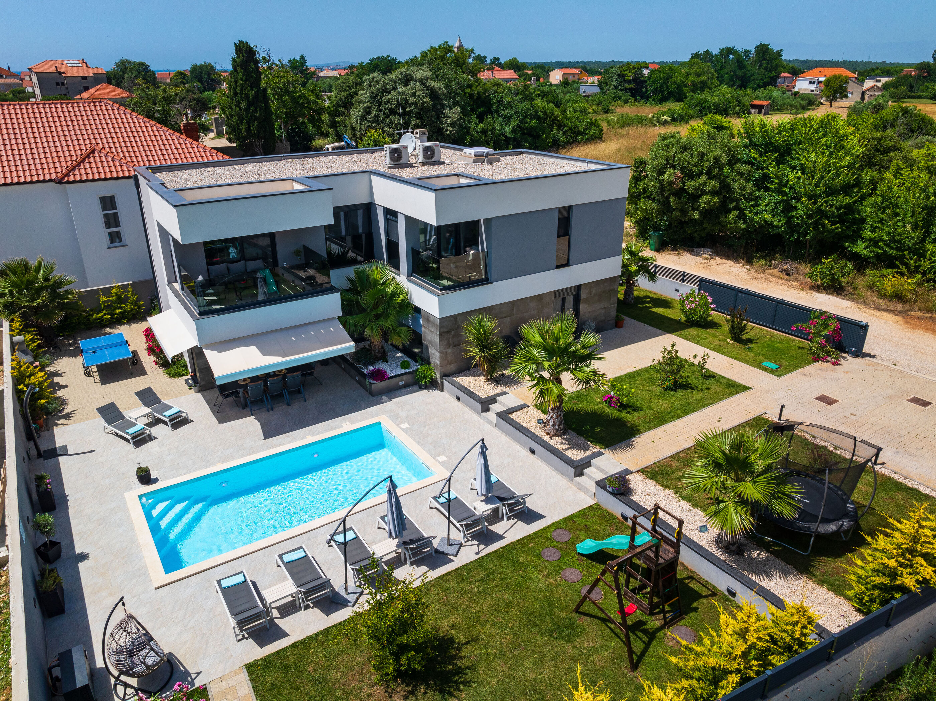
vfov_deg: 56.8
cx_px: 468
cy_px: 350
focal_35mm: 24
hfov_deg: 71.6
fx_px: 649
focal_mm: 12.29
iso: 100
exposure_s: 1/200
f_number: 8
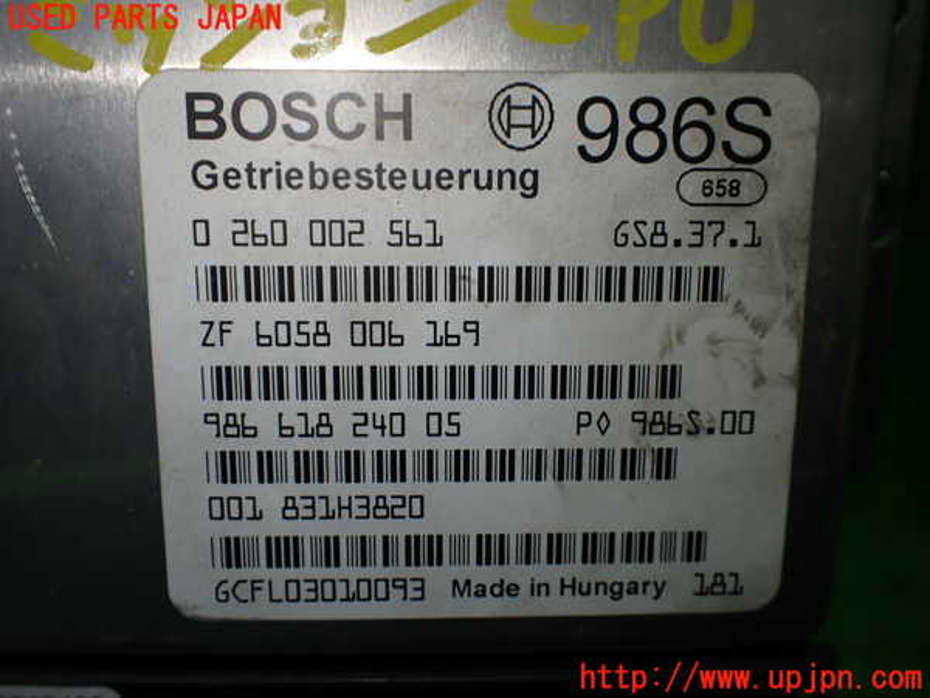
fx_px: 806
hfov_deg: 60.0
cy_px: 349
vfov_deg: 46.8
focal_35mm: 30
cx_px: 465
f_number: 2.3
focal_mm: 5.4
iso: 100
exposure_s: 1/200
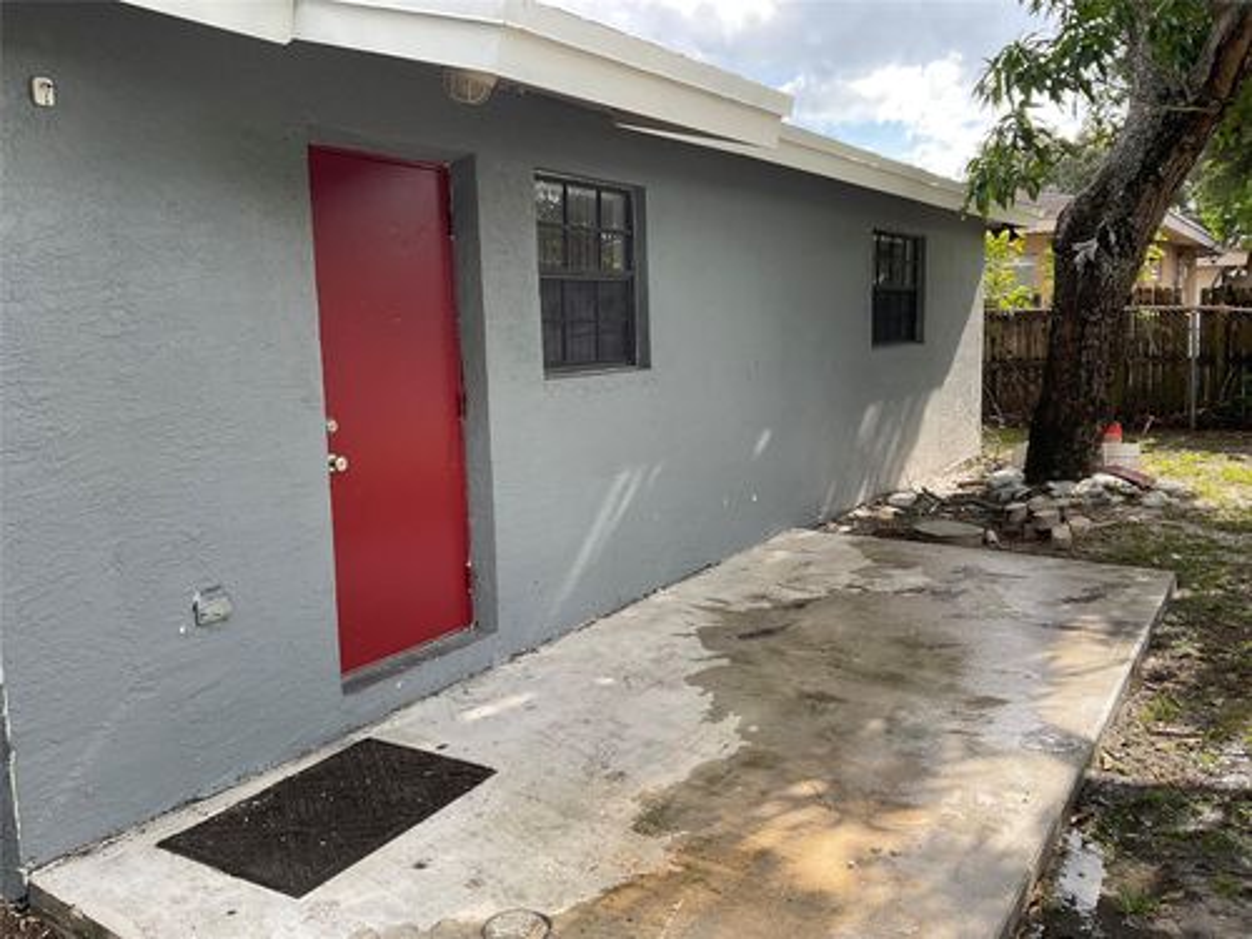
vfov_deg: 48.2
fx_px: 1049
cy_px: 470
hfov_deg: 61.7
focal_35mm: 29
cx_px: 626
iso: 16
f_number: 1.8
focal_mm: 3
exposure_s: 1/428
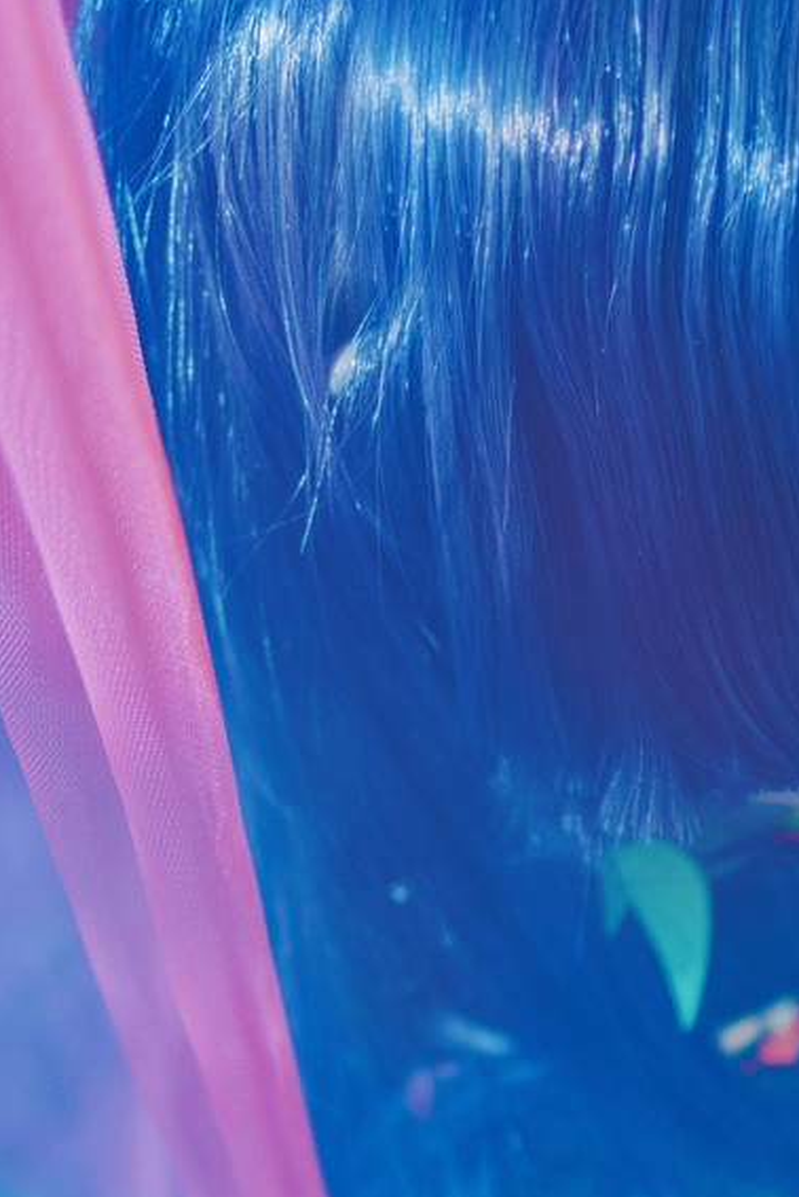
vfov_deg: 14.6
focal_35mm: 139
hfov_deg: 9.5
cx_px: 1277
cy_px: 1052
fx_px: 4622
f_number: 1.4
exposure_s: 1/200
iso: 100
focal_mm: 35
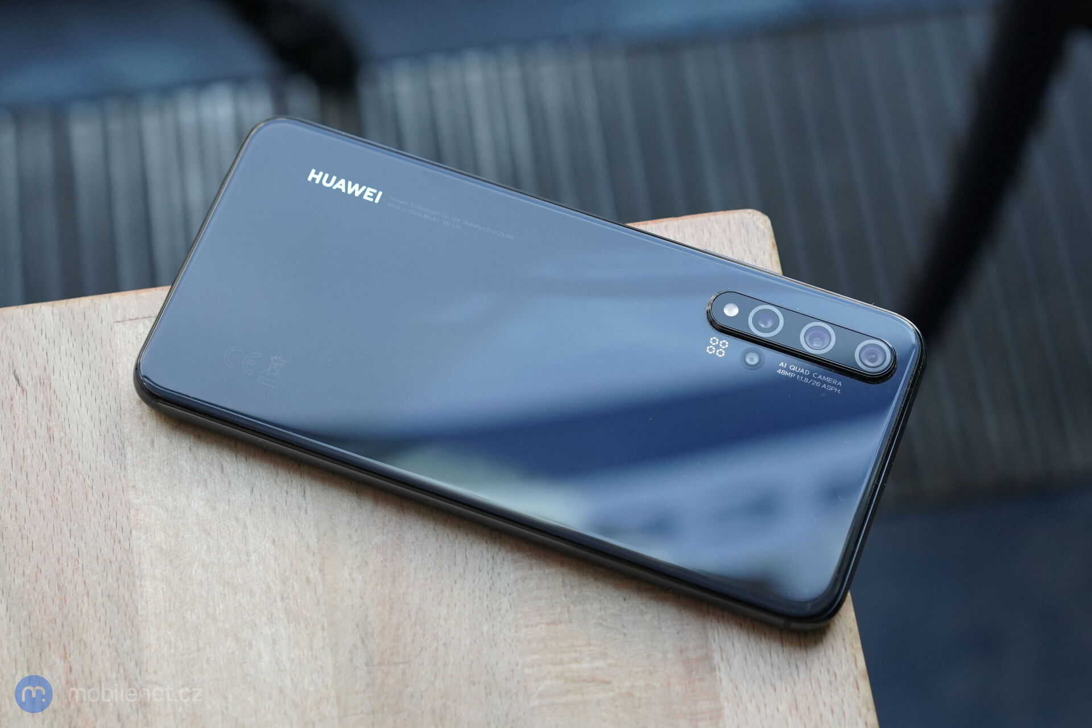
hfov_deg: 36.2
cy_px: 364
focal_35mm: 55
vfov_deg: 24.6
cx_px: 546
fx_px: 1668
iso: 1600
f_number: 4.5
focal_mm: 55
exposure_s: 1/250
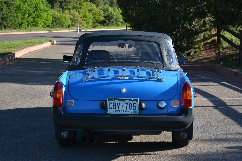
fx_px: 524
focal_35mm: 78
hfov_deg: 26.0
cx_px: 121
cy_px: 80
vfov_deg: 17.5
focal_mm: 52
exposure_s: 1/640
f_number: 5.6
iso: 400
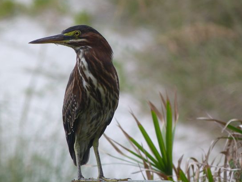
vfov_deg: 1.7
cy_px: 99
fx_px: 6118
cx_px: 126
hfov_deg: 2.3
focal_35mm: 875
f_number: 5.2
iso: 100
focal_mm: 108
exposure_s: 1/125
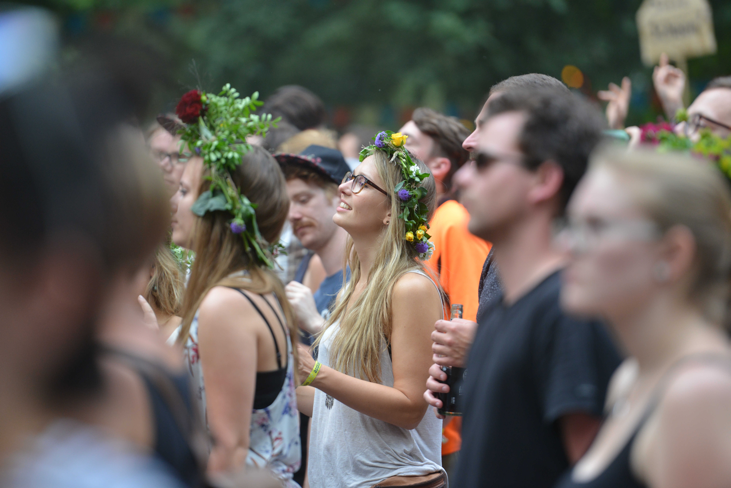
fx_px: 4062
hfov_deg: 10.3
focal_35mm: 200
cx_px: 366
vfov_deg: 6.9
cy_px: 244
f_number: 2.8
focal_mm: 200
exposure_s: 1/1000
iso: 800
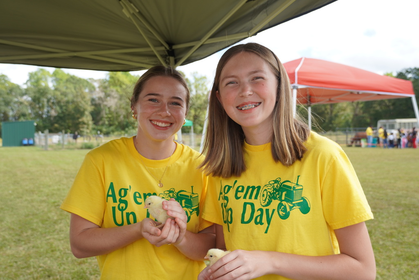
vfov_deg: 36.9
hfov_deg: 53.1
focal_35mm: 36
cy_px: 140
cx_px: 210
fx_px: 419
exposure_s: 1/250
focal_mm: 24
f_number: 4.5
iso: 100
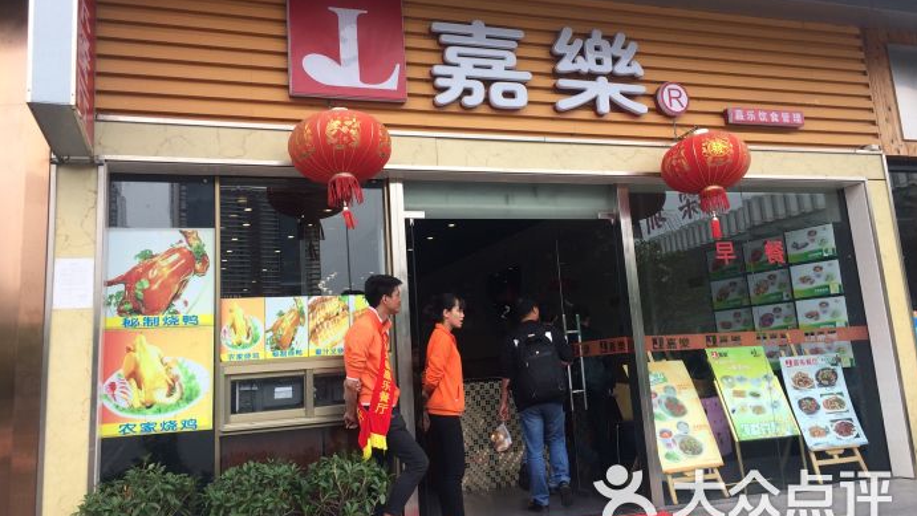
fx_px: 778
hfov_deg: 61.0
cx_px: 462
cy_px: 217
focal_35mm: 32
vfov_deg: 36.6
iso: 32
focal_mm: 4.15
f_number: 2.2
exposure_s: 1/513
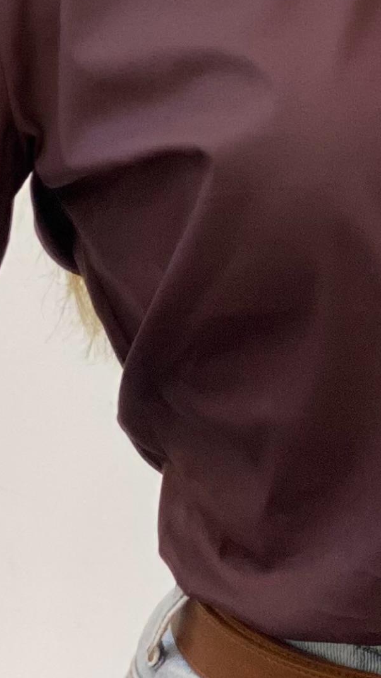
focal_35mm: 213
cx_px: 360
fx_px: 3826
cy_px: -70
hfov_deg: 5.7
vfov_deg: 10.0
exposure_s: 1/100
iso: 100
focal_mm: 6
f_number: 2
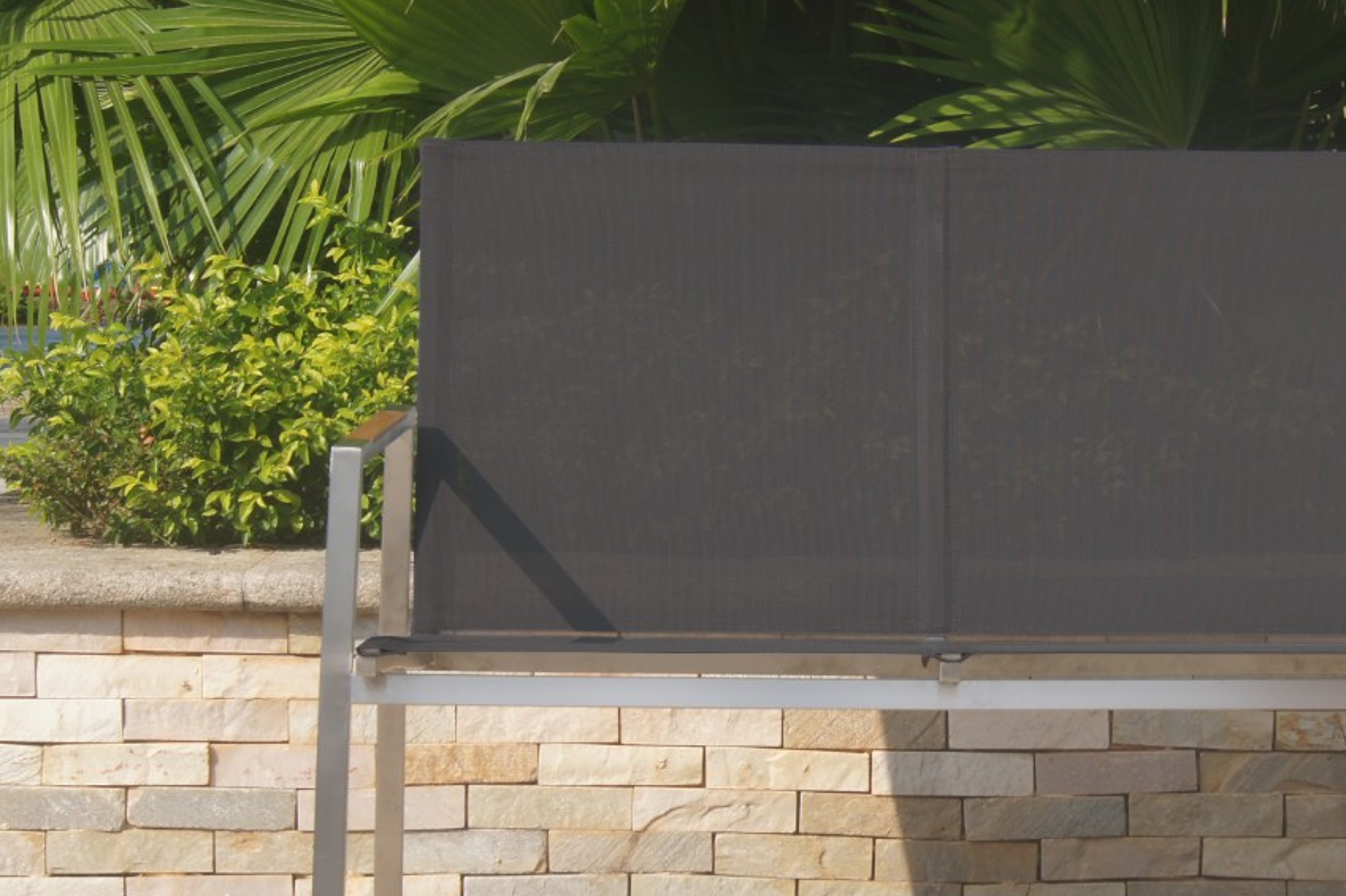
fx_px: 3697
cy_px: 569
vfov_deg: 13.8
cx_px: 1027
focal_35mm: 99
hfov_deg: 20.5
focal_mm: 35
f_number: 6.3
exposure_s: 1/125
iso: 100
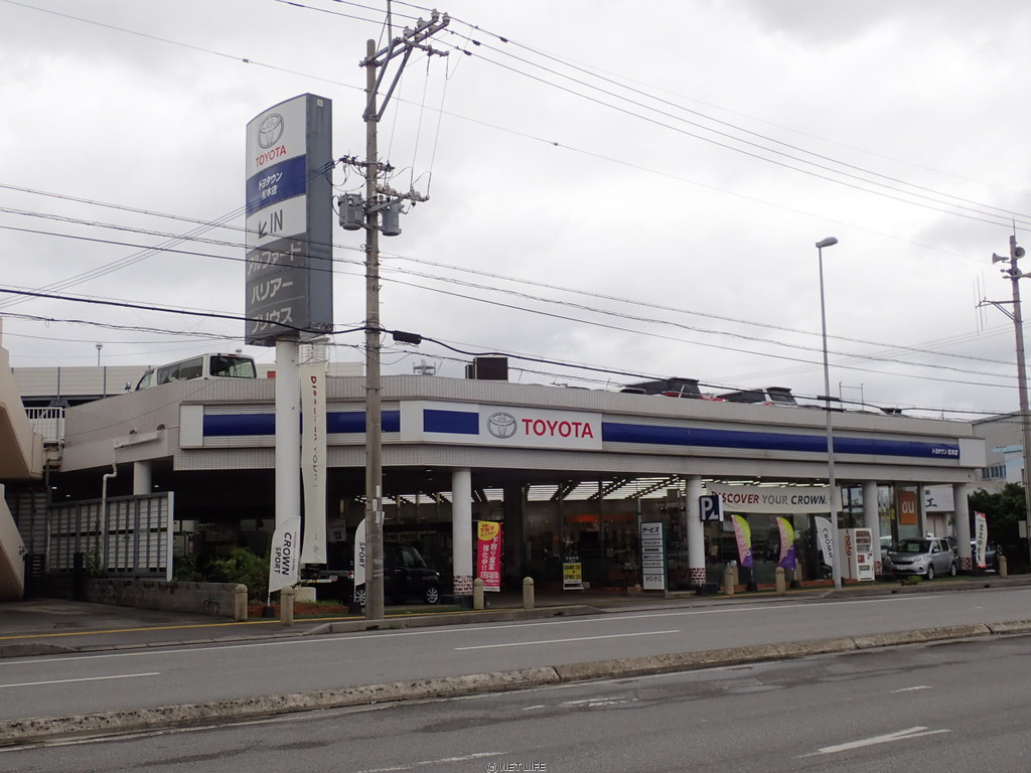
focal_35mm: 40
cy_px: 386
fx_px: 1191
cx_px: 516
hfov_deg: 46.8
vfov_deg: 36.0
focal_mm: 7.34
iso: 100
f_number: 4
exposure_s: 1/320
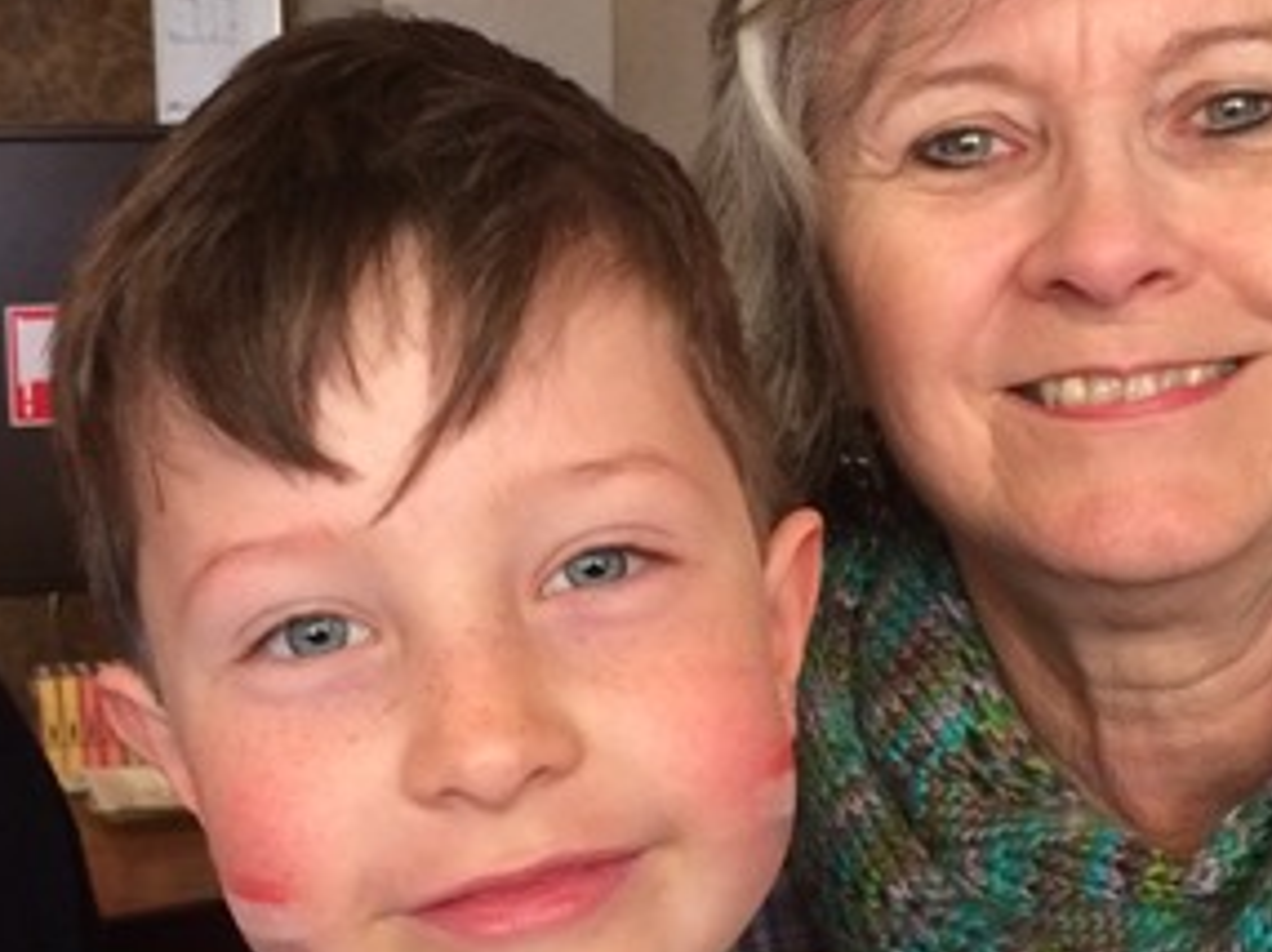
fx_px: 2386
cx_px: 382
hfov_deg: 29.5
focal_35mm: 65
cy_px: 547
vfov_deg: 22.5
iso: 320
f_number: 2.2
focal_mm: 4.15
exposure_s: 1/33
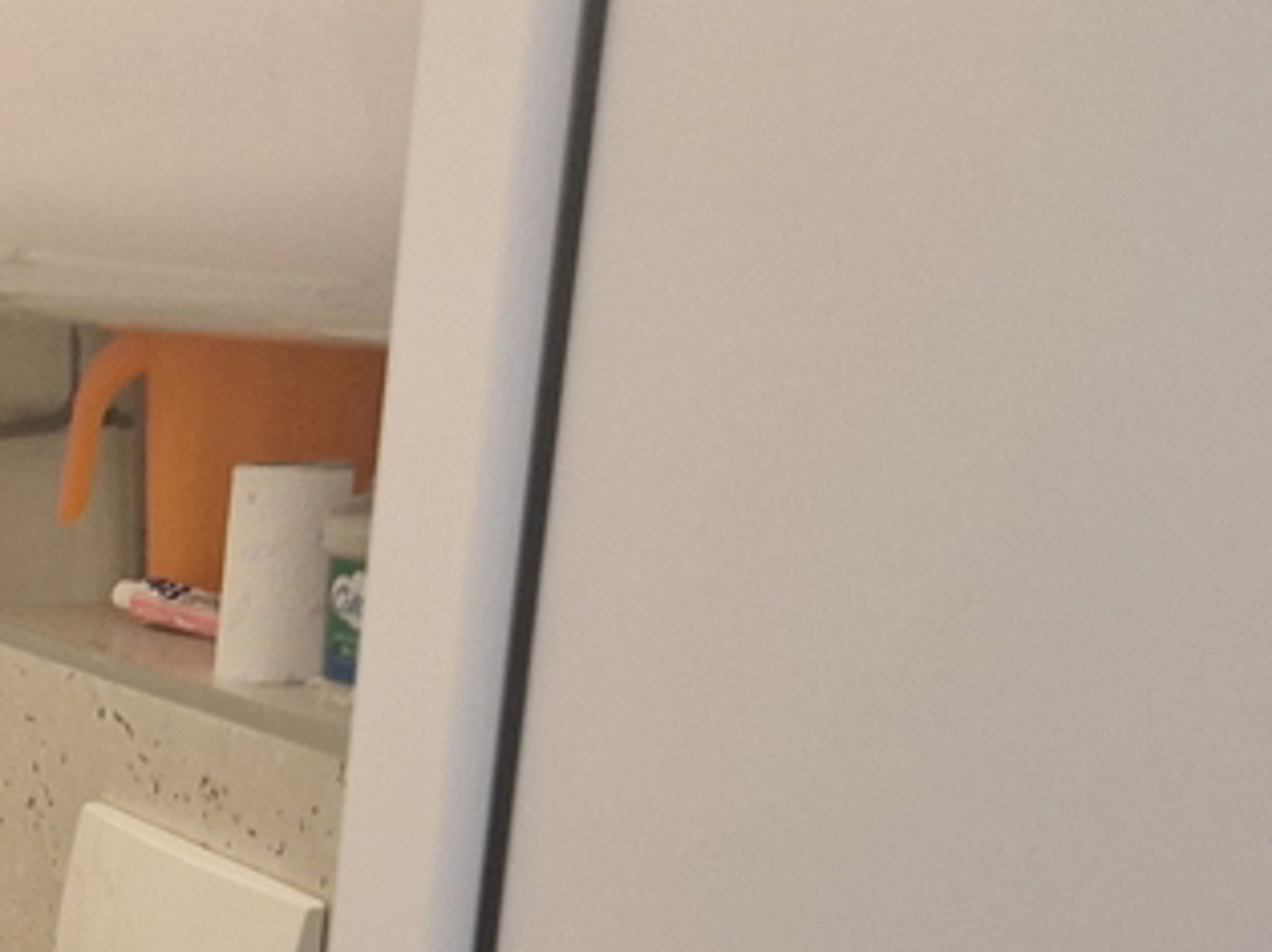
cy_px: 1426
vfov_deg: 15.5
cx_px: -656
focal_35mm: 88
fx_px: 3231
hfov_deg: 19.3
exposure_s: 1/100
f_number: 1.8
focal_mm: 5.4
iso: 320
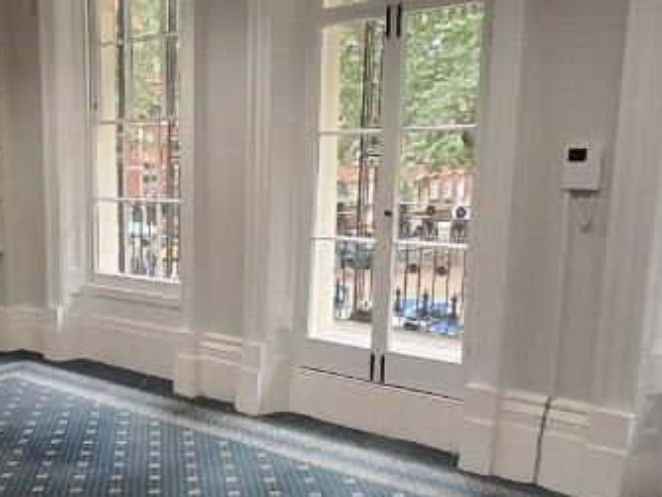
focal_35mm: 49
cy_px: 317
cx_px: 52
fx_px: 938
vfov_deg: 29.6
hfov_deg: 36.2
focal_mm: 1.64
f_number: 2.2
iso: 160
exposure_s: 1/50
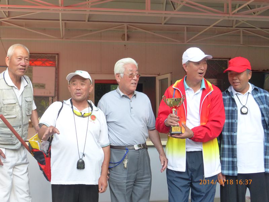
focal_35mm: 53
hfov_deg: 36.2
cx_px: 134
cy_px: 101
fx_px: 412
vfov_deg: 27.5
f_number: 4.4
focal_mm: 9
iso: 320
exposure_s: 1/160
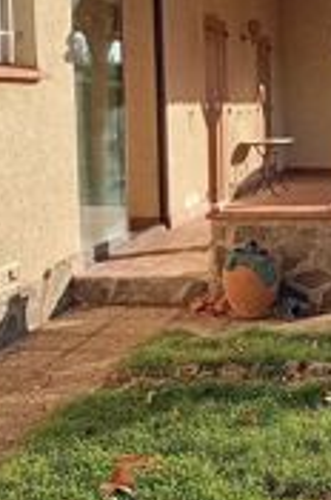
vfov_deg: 28.4
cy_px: 193
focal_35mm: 71
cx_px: 320
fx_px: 983
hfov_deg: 18.7
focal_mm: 4.22
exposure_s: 1/360
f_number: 1.8
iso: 112
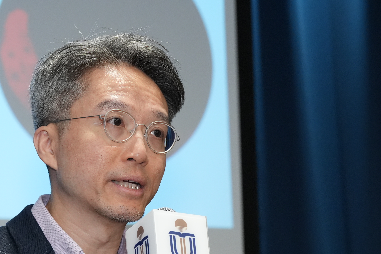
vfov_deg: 7.0
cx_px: 71
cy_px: 218
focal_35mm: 197
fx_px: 2085
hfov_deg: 10.4
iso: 4000
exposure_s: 1/125
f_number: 6.3
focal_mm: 107
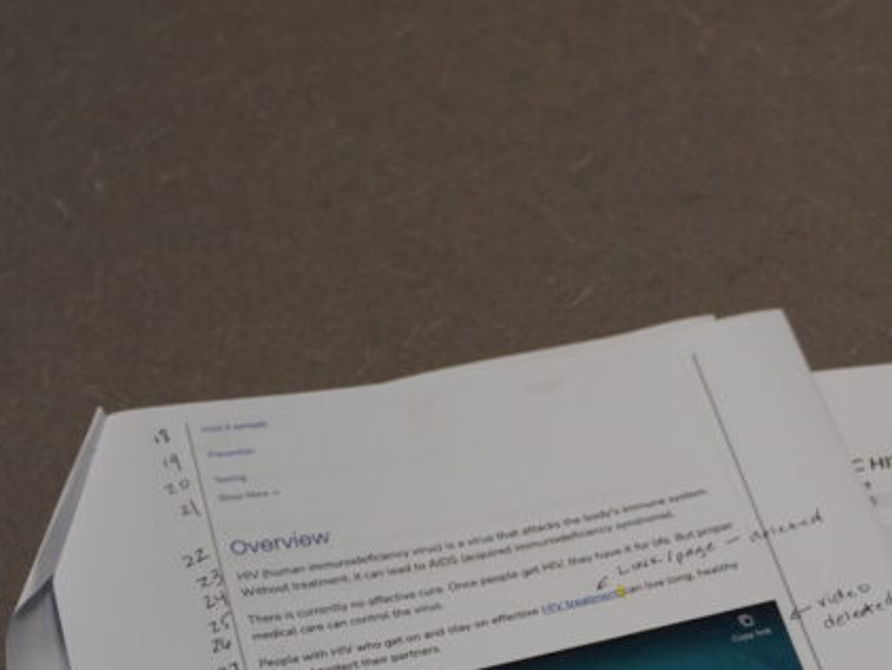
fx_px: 3068
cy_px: 660
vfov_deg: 12.3
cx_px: 746
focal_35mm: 119
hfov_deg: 16.4
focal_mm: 34
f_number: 4.5
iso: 500
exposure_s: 1/160
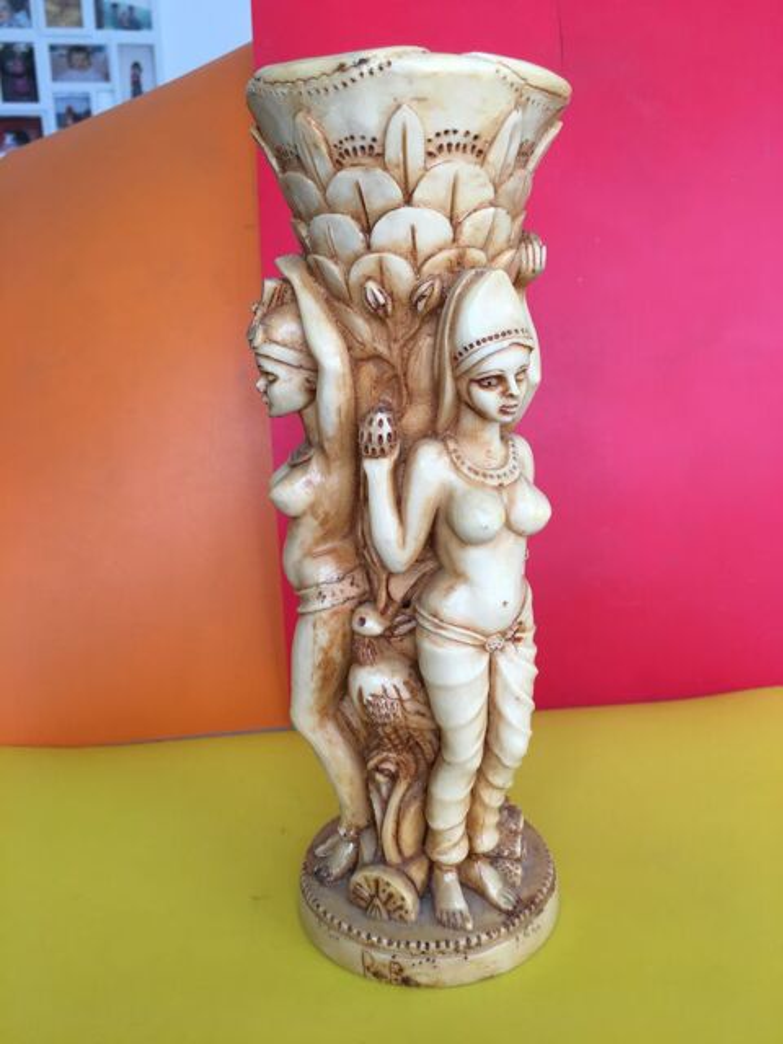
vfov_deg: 61.7
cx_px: 392
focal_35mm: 29
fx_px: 875
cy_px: 522
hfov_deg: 48.2
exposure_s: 1/100
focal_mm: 4.15
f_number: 2.2
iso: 40
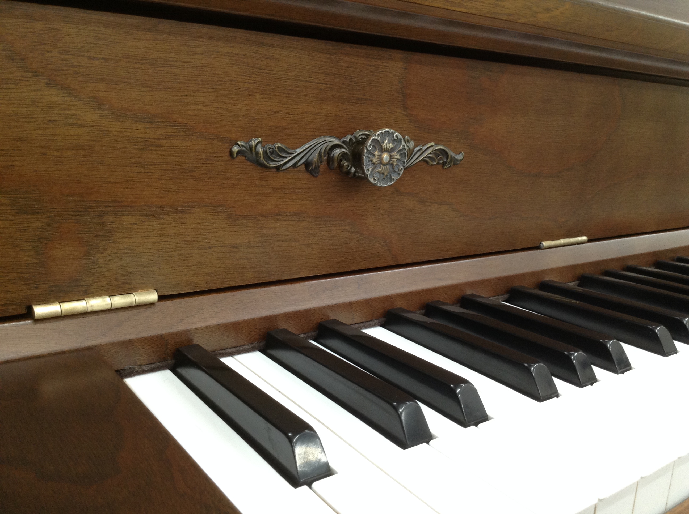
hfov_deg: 55.4
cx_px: 344
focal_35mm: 33
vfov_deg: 42.8
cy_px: 257
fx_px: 656
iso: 50
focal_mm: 3.3
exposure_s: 1/24
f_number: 2.4
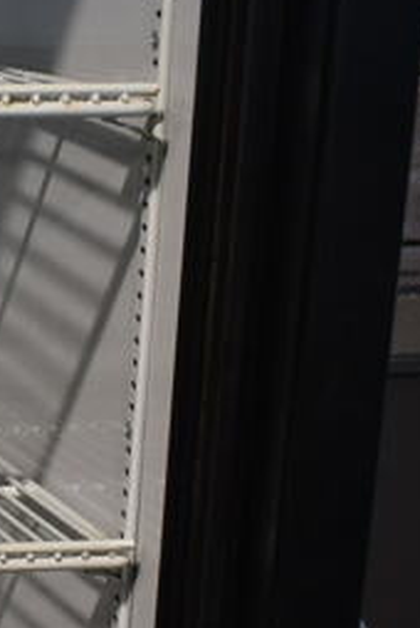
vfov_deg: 20.9
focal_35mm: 97
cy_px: 422
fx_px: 1693
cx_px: -272
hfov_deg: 13.1
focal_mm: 18
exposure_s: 1/30
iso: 280
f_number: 3.5
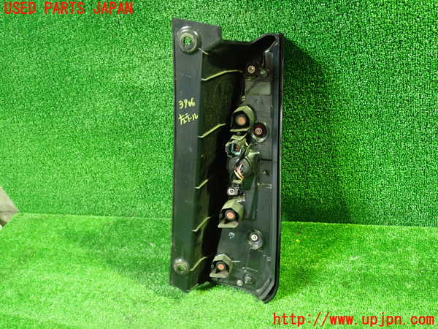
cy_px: 164
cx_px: 219
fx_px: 405
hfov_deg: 56.8
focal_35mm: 32
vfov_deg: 44.2
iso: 800
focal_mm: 5.79
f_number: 2.4
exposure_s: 1/20
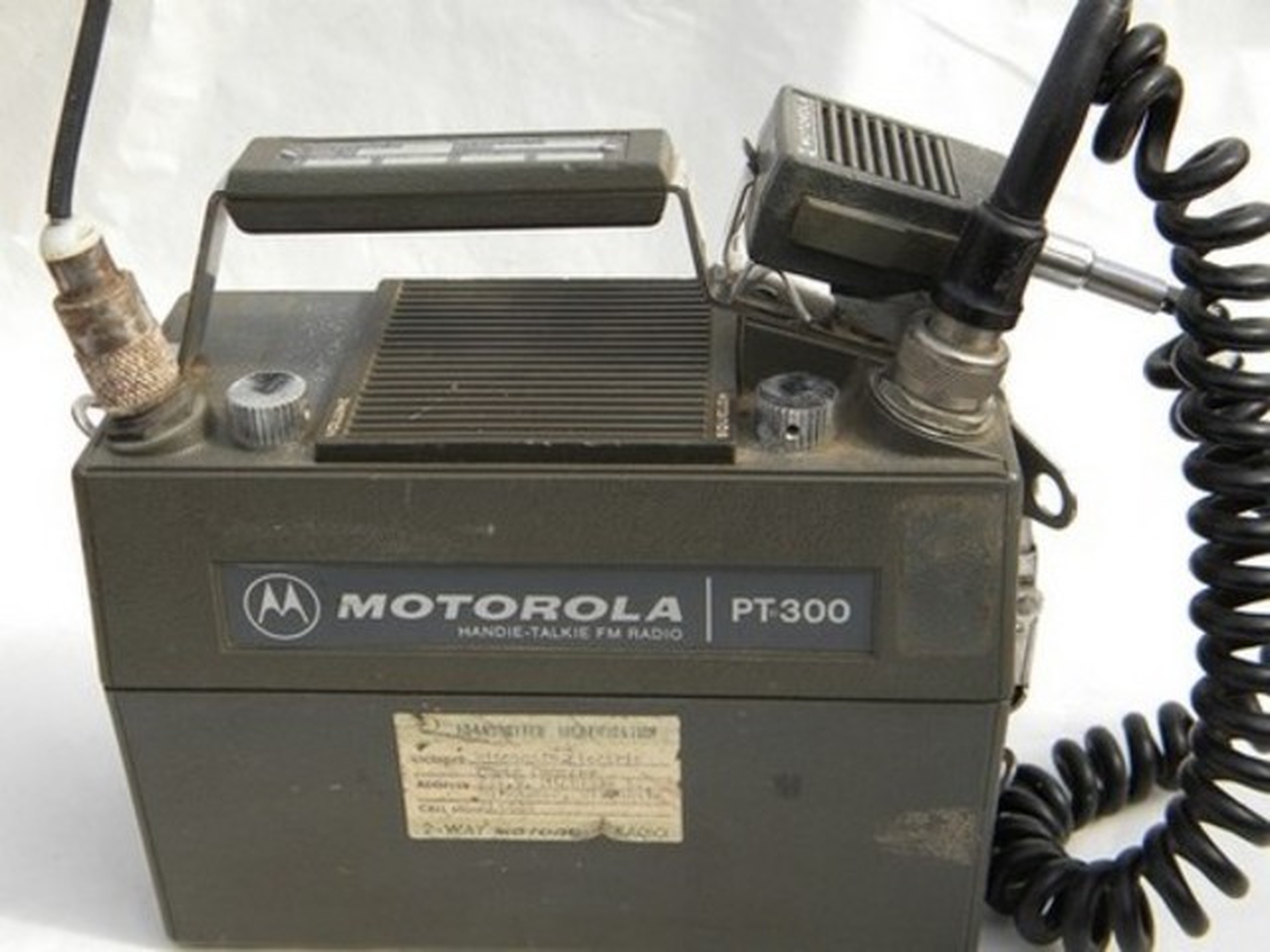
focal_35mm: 47
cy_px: 476
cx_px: 635
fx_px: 1724
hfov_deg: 40.4
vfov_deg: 30.9
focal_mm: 8.6
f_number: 3.9
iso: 80
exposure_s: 1/382
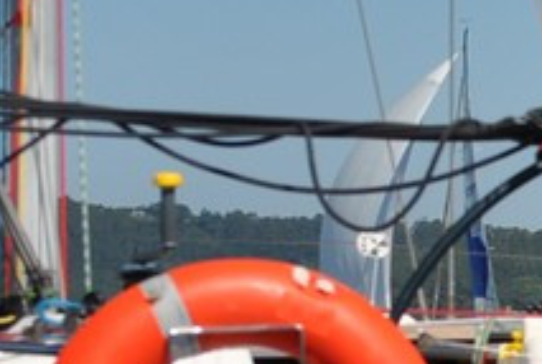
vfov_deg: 3.6
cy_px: 471
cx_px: 931
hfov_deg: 5.4
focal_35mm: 378
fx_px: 5703
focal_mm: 60
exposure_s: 1/640
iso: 100
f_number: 6.3
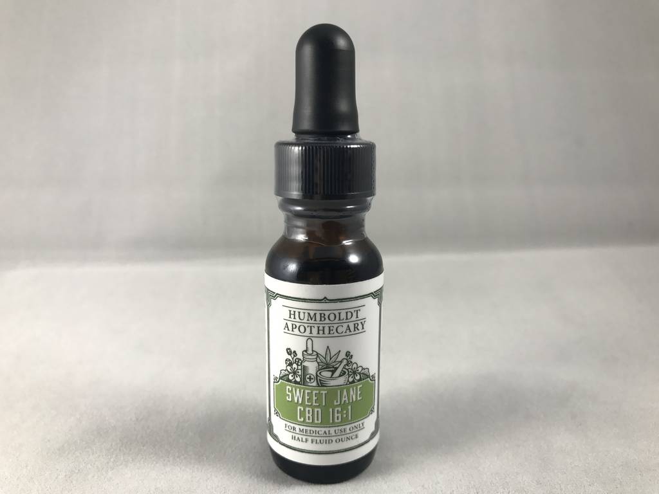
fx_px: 533
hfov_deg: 63.4
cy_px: 247
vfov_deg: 49.7
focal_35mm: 28
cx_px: 330
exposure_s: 1/60
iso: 32
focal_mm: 3.99
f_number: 1.8
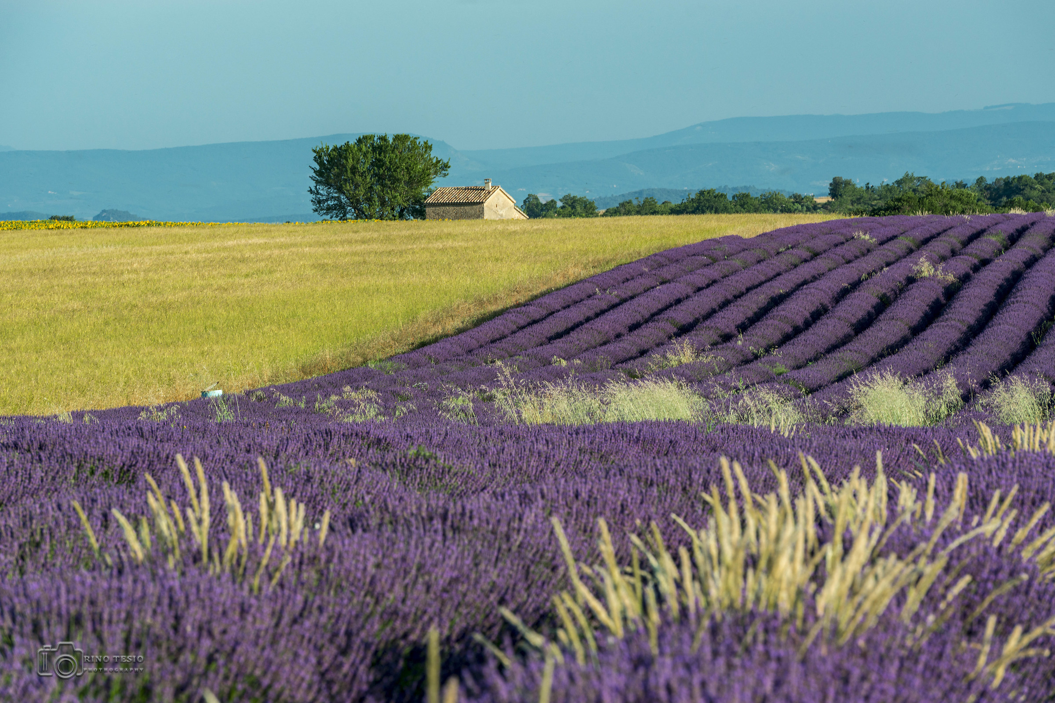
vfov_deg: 6.9
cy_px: 352
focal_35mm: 200
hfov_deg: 10.3
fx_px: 5861
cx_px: 528
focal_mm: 200
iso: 250
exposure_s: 1/80
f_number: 11
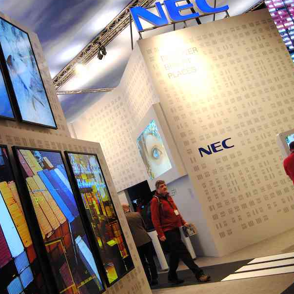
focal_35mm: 39
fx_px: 375
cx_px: 90
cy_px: 144
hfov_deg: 42.1
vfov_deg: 42.8
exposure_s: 1/40
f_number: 3.5
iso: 200
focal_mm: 18
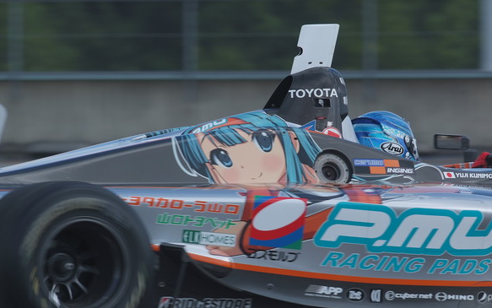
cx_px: 267
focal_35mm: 566
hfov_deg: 3.7
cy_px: 165
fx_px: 7593
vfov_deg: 2.3
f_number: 8
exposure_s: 1/125
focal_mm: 300
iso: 100
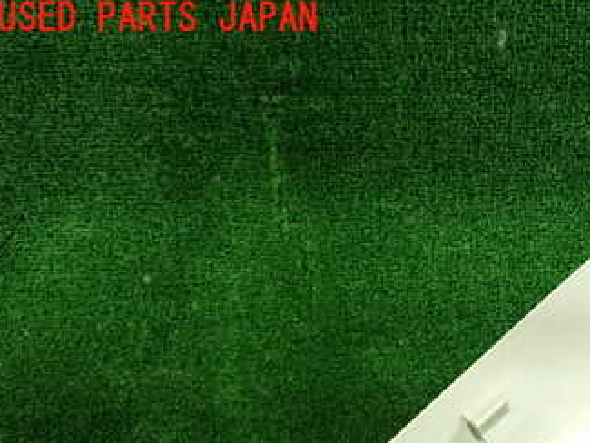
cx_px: 532
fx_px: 1006
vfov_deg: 24.1
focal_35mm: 59
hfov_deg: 31.2
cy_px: 405
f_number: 2.4
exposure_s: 1/125
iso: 1600
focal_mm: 5.79
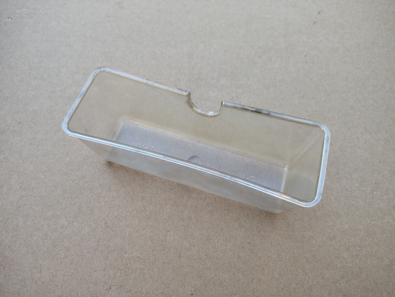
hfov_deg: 71.6
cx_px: 198
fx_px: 274
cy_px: 148
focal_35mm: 24
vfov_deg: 56.8
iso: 115
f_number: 1.8
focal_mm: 5.56
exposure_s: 1/100
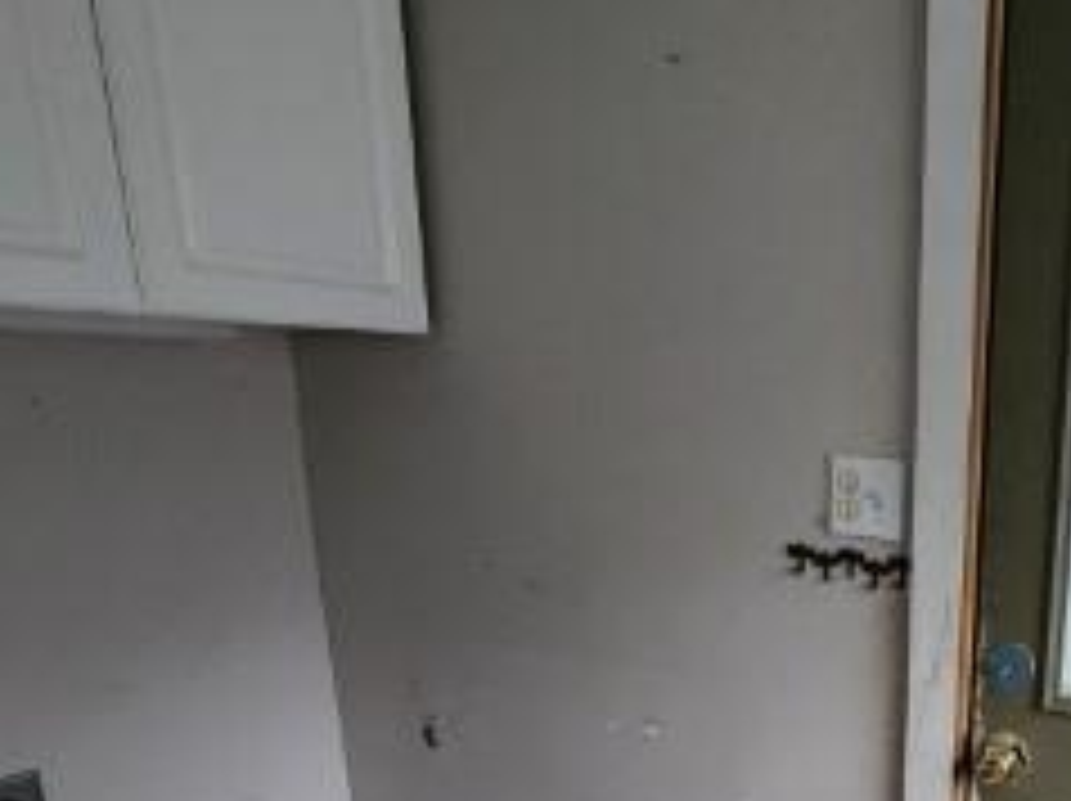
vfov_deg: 36.8
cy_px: 788
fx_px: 1082
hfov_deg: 46.4
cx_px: 1004
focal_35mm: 35
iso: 500
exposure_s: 1/30
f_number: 2.2
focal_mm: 2.2
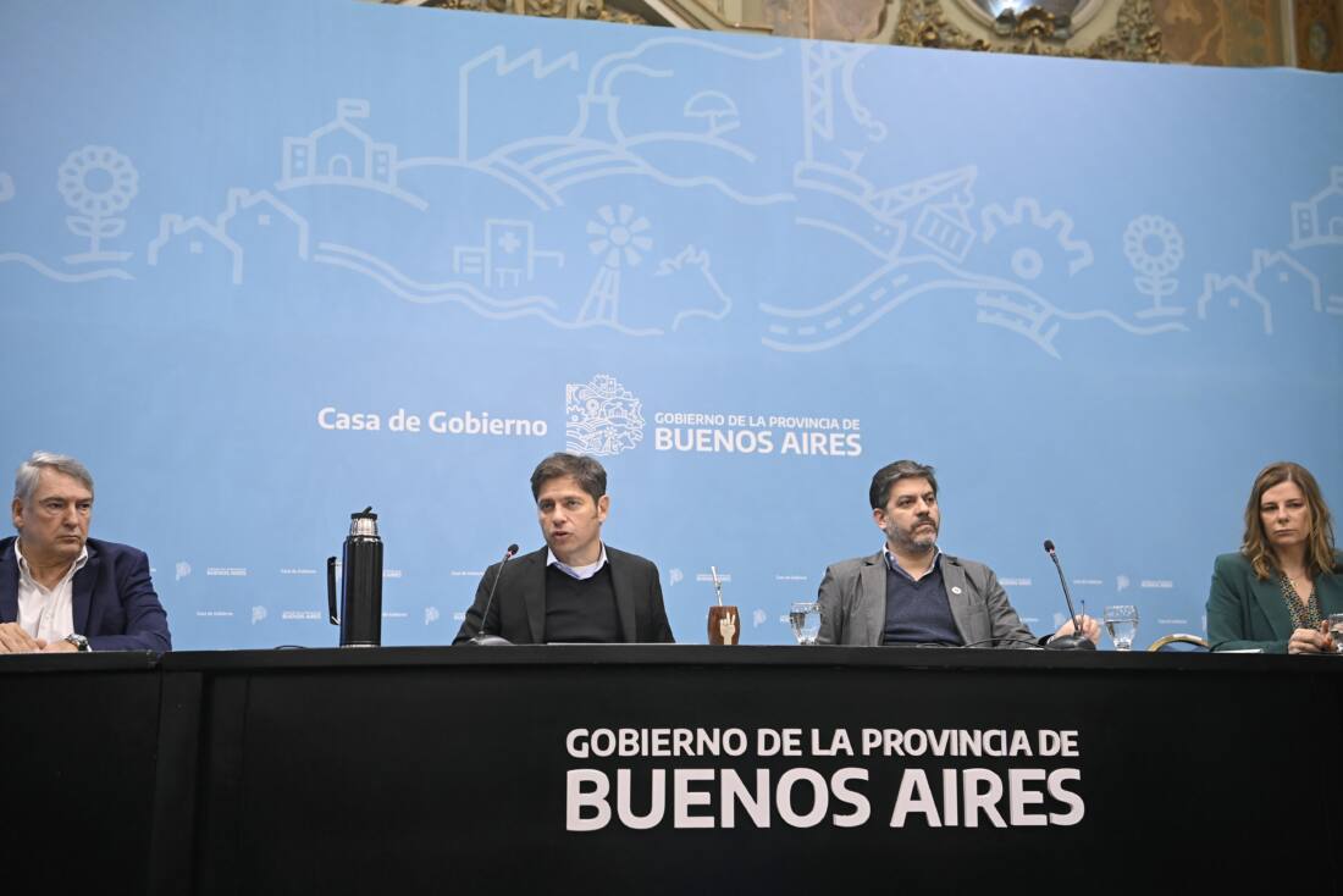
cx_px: 672
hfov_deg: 46.4
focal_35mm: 42
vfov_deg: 31.9
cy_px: 448
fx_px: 1567
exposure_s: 1/400
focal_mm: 42
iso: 4000
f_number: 3.5
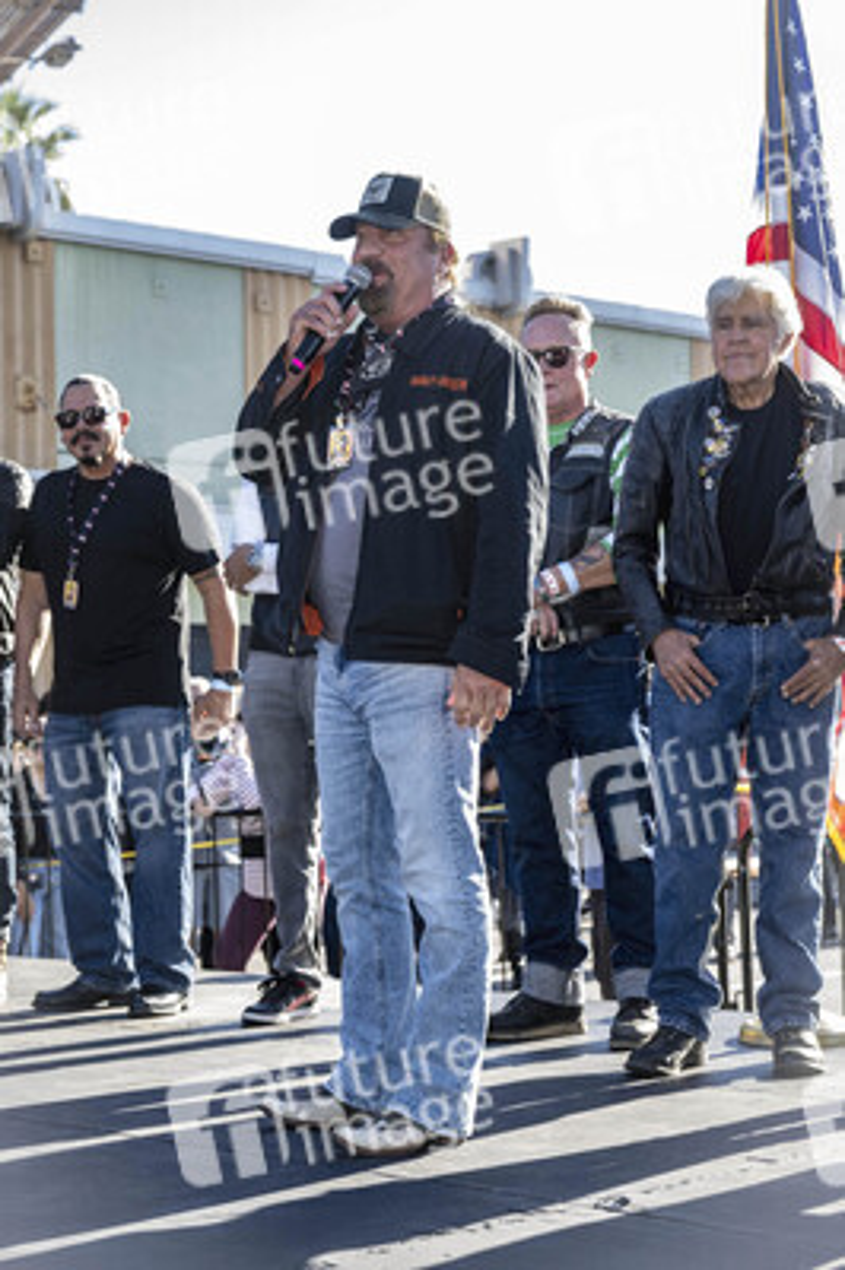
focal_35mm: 65
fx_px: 2292
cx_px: 422
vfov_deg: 31.0
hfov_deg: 20.9
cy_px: 635
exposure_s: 1/200
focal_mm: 65
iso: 400
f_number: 5.6
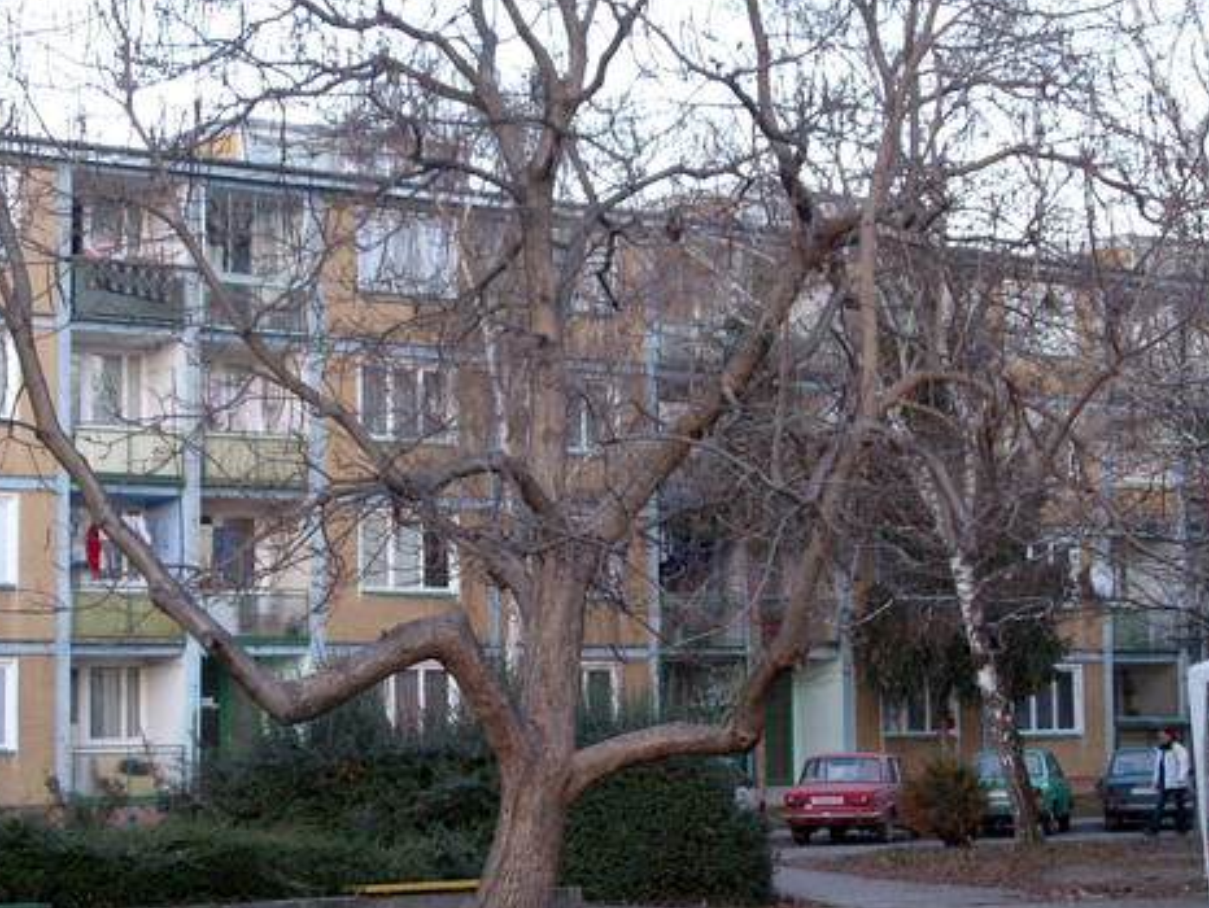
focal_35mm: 87
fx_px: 3040
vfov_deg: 17.0
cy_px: 489
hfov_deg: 22.5
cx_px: 592
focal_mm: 15.2
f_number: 3.8
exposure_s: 1/80
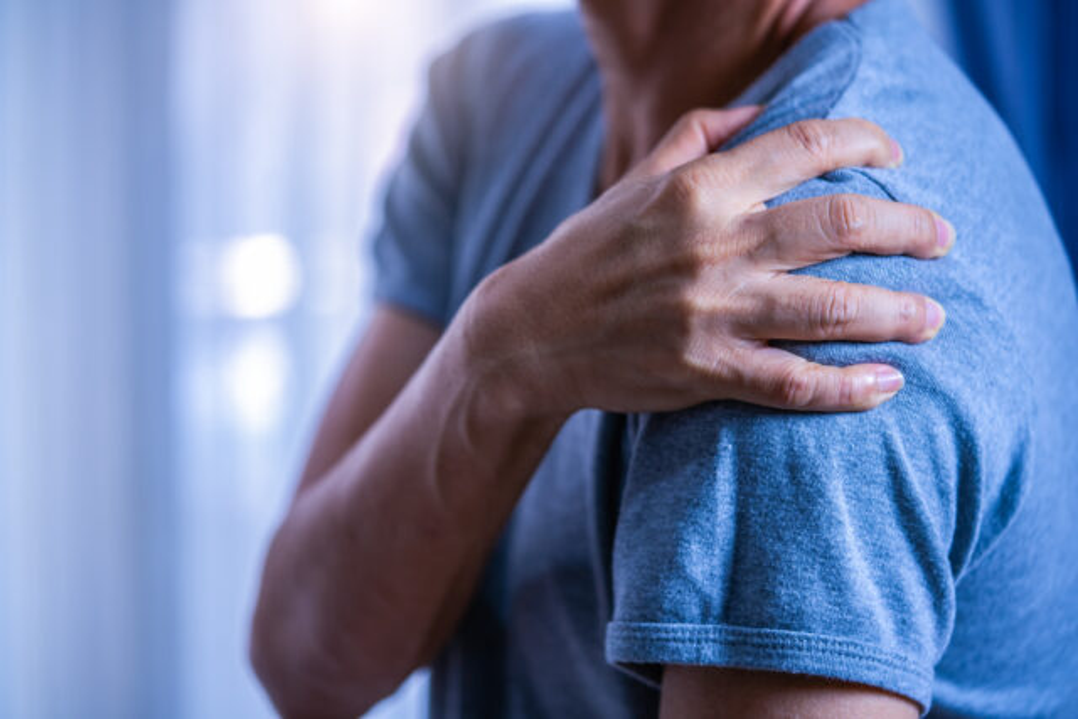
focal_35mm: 90
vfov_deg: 15.2
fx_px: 2695
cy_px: 360
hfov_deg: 22.6
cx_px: 539
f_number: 2.8
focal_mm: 90
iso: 320
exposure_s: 1/125
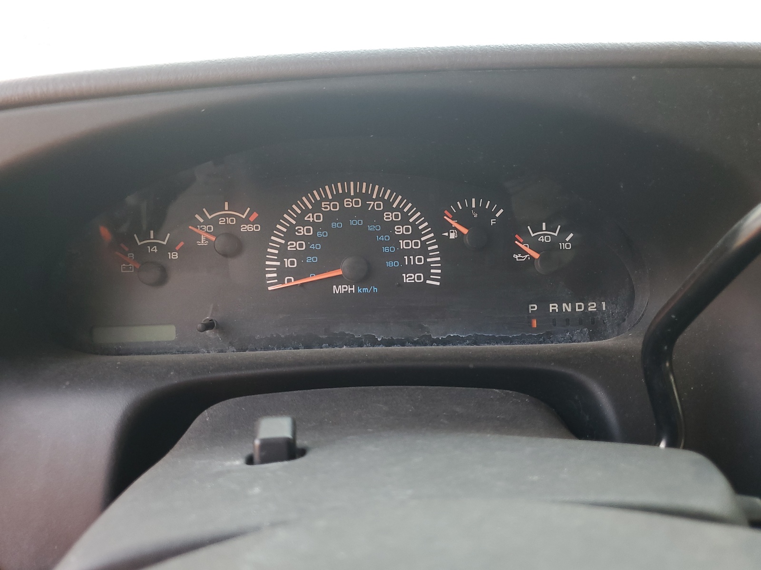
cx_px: 380
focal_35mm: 26
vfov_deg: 53.1
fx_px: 572
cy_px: 285
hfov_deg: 67.3
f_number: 1.5
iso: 66
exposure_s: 1/120
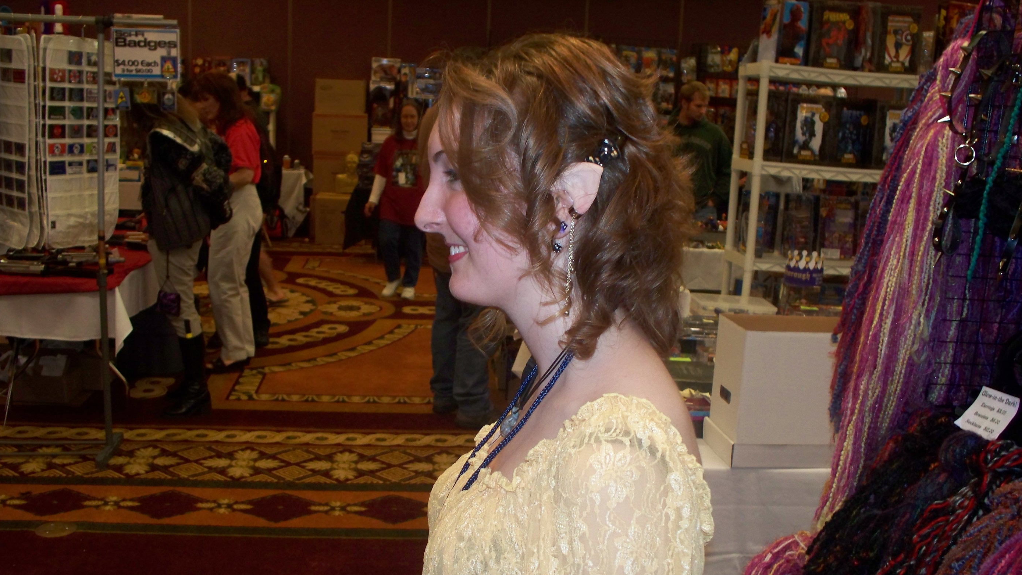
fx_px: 1084
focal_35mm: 40
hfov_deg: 50.5
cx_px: 513
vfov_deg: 29.6
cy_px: 359
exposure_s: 1/30
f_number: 2.8
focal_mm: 7.54
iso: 200
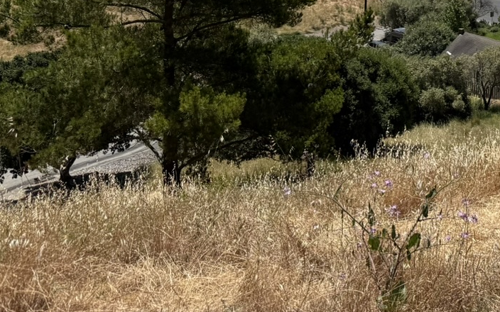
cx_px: 541
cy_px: -214
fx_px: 1008
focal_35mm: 74
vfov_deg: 15.6
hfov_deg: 25.9
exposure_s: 1/6711
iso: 80
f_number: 1.78
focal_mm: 6.76
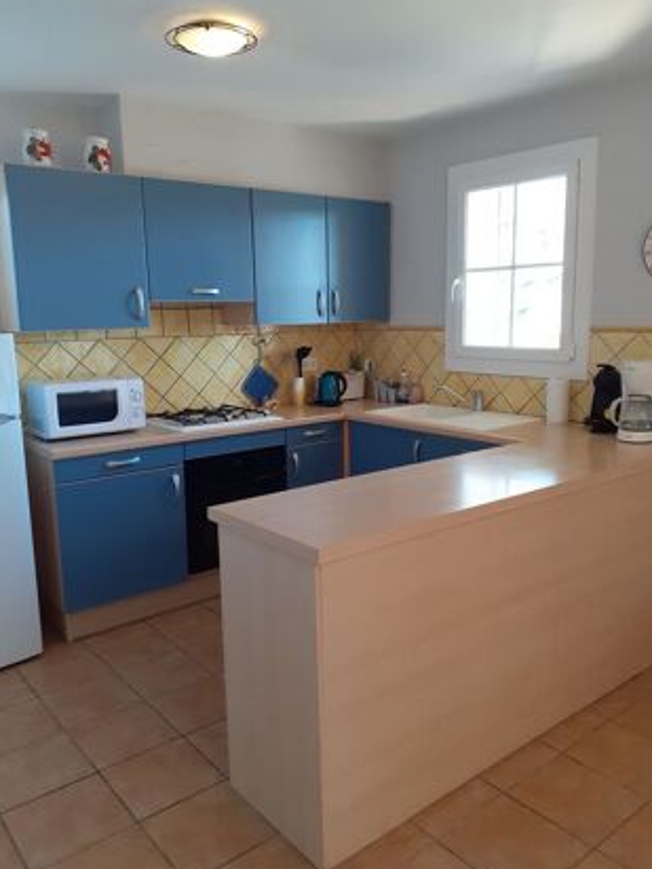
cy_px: 440
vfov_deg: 63.4
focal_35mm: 28
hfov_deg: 49.7
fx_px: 703
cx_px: 331
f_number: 1.9
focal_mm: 3.6
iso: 200
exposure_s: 1/50
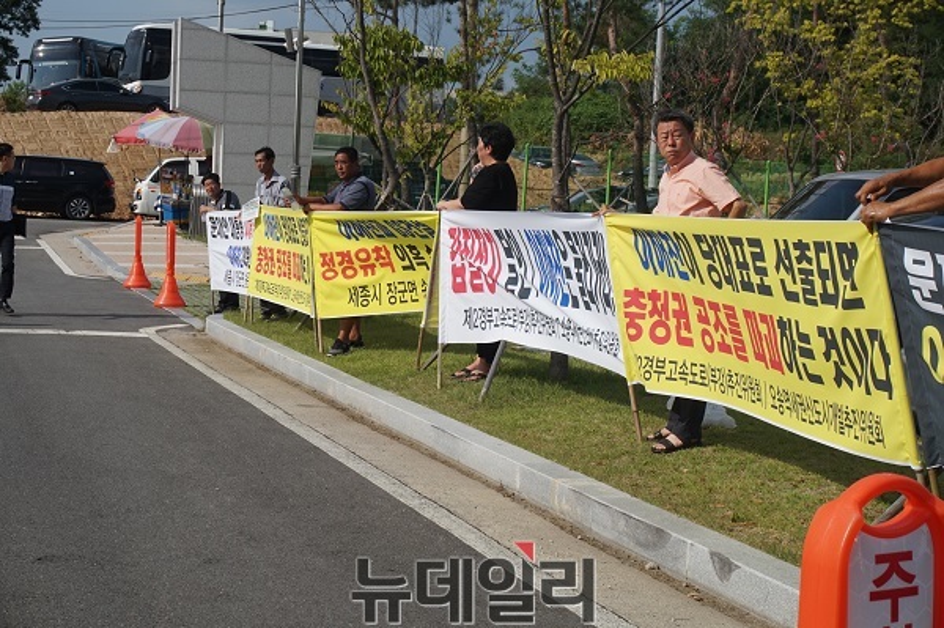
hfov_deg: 30.5
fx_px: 1729
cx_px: 472
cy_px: 314
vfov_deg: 20.6
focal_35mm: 66
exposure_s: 1/250
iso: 100
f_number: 11
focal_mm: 44
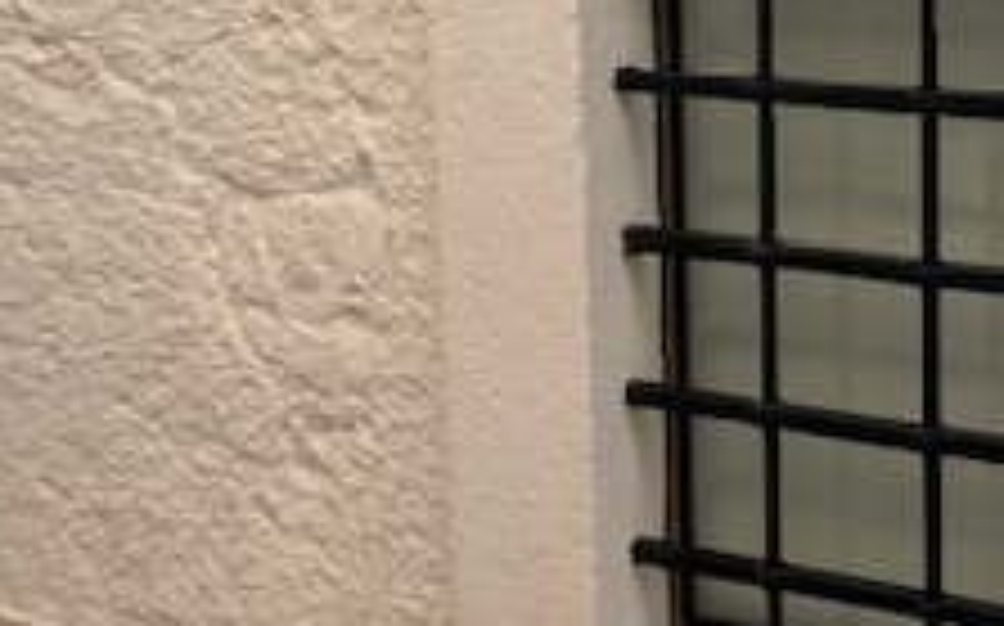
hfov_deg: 28.0
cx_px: 680
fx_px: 1996
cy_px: 50
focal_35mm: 73
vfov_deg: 17.5
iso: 500
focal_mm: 6.76
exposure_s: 1/60
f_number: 1.78
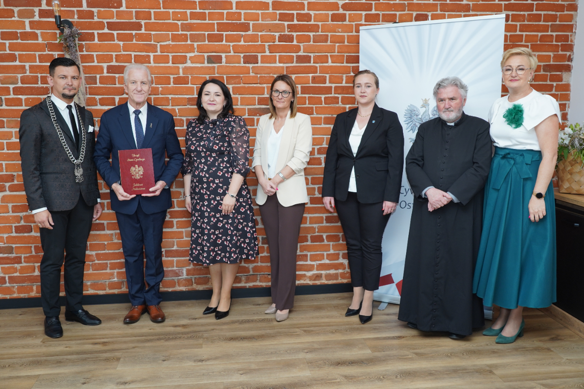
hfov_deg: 57.2
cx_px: 292
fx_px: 535
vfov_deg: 40.0
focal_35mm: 33
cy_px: 194
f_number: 7.1
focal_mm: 33
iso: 640
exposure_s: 1/100
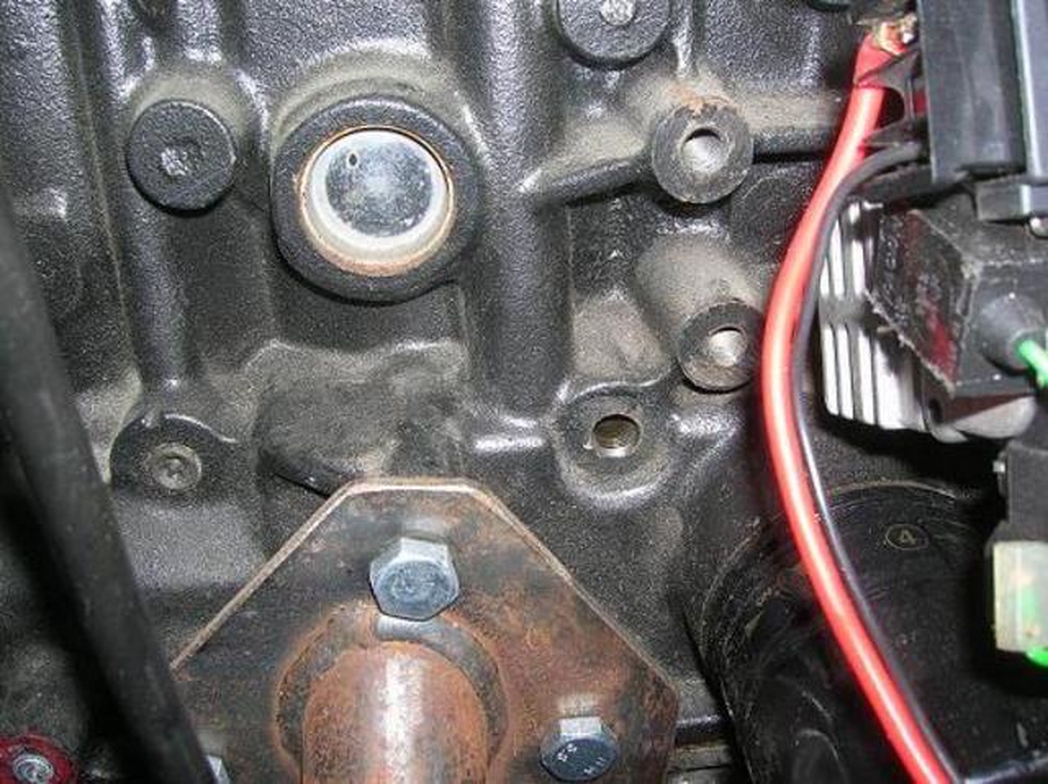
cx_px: 524
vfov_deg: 41.7
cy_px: 392
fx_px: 1029
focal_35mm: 34
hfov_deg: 54.0
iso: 50
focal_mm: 5.7
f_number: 4.9
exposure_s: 1/60.1
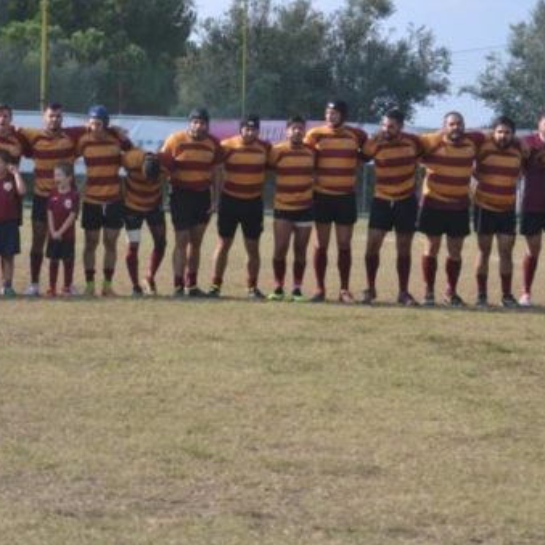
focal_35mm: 144
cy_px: 320
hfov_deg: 12.1
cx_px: 125
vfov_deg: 12.1
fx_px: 2563
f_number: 5.6
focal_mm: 55
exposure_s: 1/1250
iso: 400
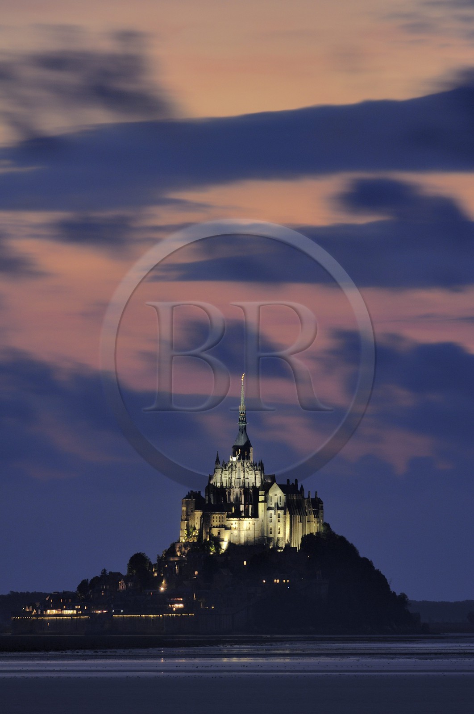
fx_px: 8914
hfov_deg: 3.0
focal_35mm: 450
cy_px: 357
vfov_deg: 4.6
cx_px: 237
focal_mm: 300
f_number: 5.6
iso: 100
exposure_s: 3
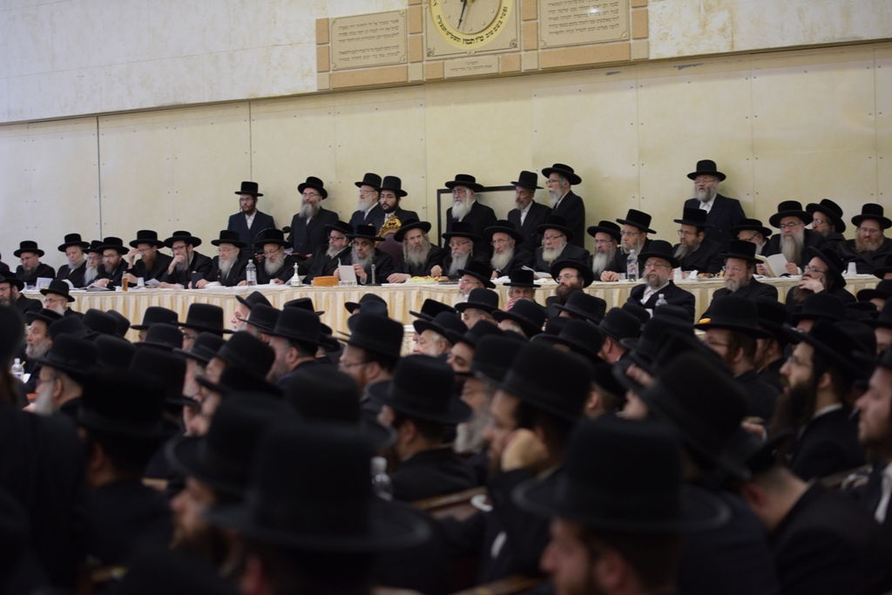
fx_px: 1735
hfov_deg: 28.8
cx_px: 446
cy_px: 298
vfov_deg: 19.5
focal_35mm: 70
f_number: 2.8
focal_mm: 70
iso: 800
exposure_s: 1/125
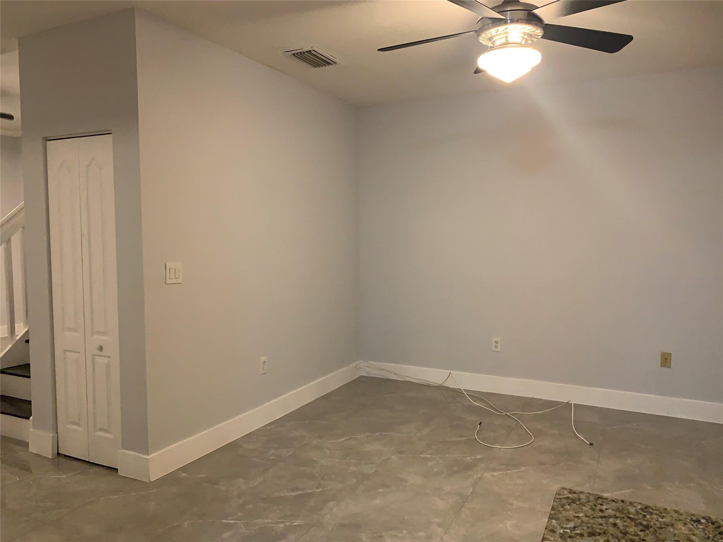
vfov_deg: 53.1
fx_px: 543
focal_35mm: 26
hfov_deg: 67.3
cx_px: 362
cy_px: 271
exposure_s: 1/60
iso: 200
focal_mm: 4.25
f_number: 1.8
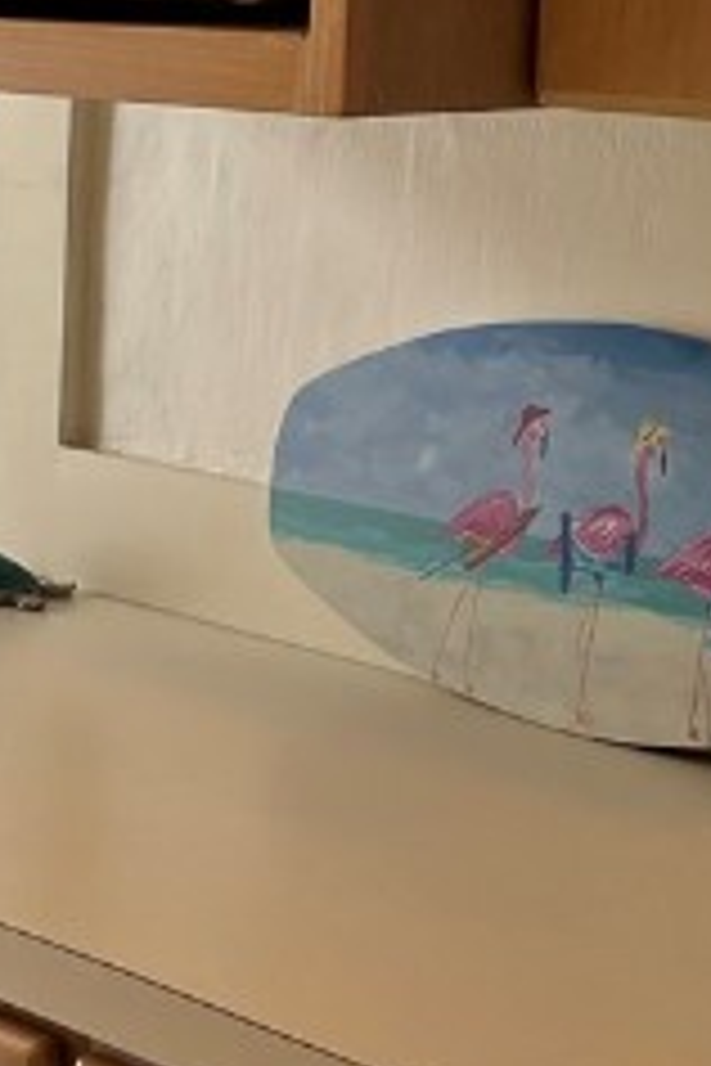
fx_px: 3466
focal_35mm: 117
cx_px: -234
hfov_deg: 11.4
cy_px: 445
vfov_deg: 17.5
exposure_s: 1/577
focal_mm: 5.1
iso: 50
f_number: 1.6
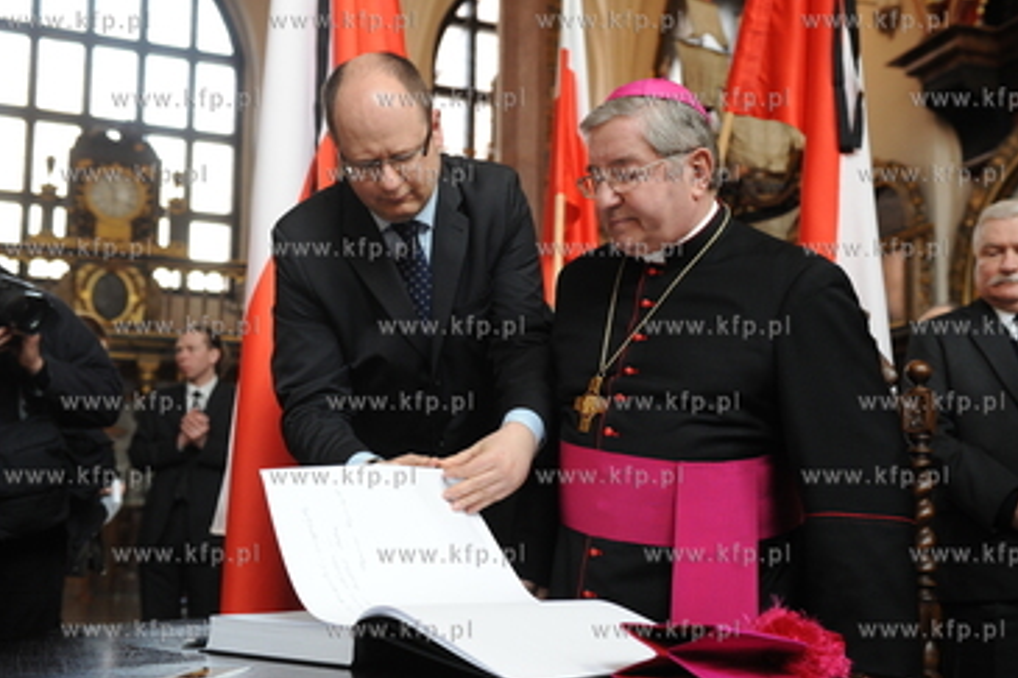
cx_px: 549
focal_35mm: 46
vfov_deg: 29.2
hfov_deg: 42.7
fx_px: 1300
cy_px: 363
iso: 1600
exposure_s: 1/200
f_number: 4
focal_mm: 42
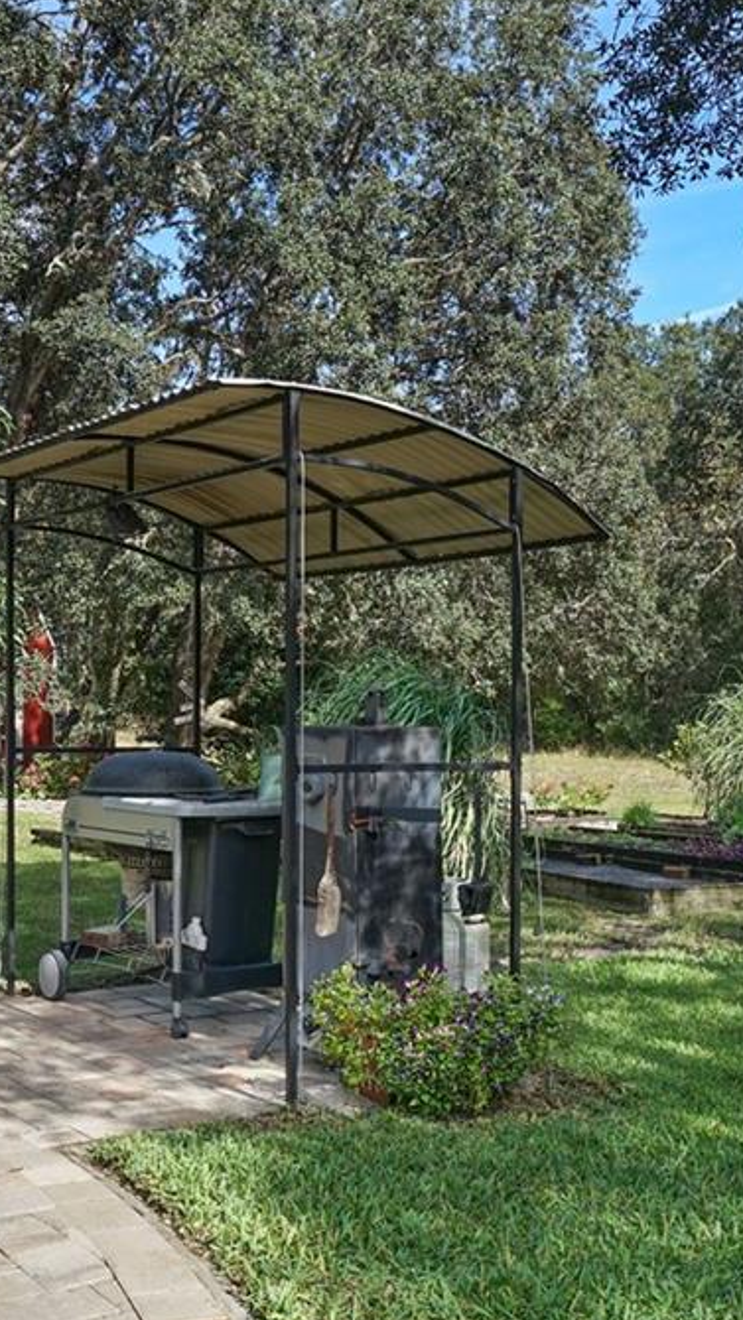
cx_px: 323
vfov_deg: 50.5
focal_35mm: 40
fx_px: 1401
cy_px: 658
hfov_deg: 29.7
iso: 250
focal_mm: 17
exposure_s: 1/250
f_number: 8
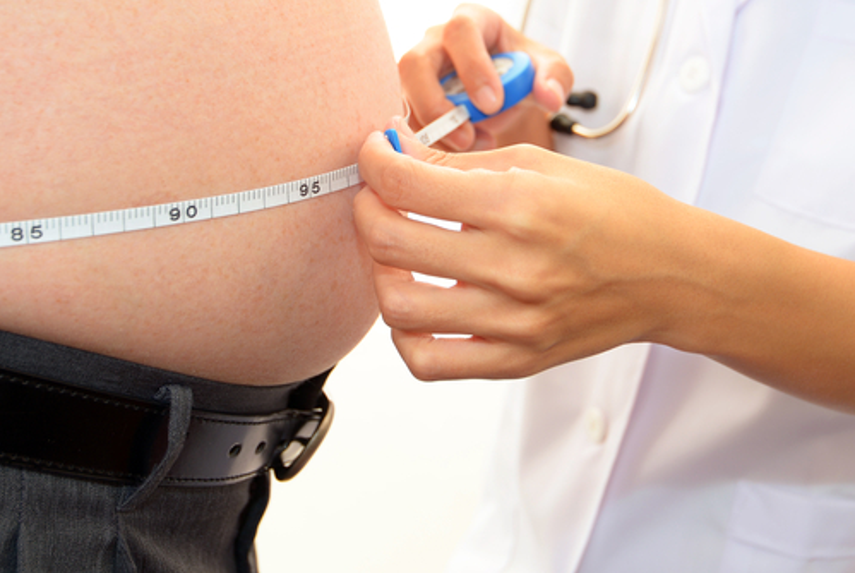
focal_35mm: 58
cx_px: 433
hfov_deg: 34.4
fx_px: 1379
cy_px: 162
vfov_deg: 23.3
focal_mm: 29
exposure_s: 1/60
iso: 100
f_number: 4
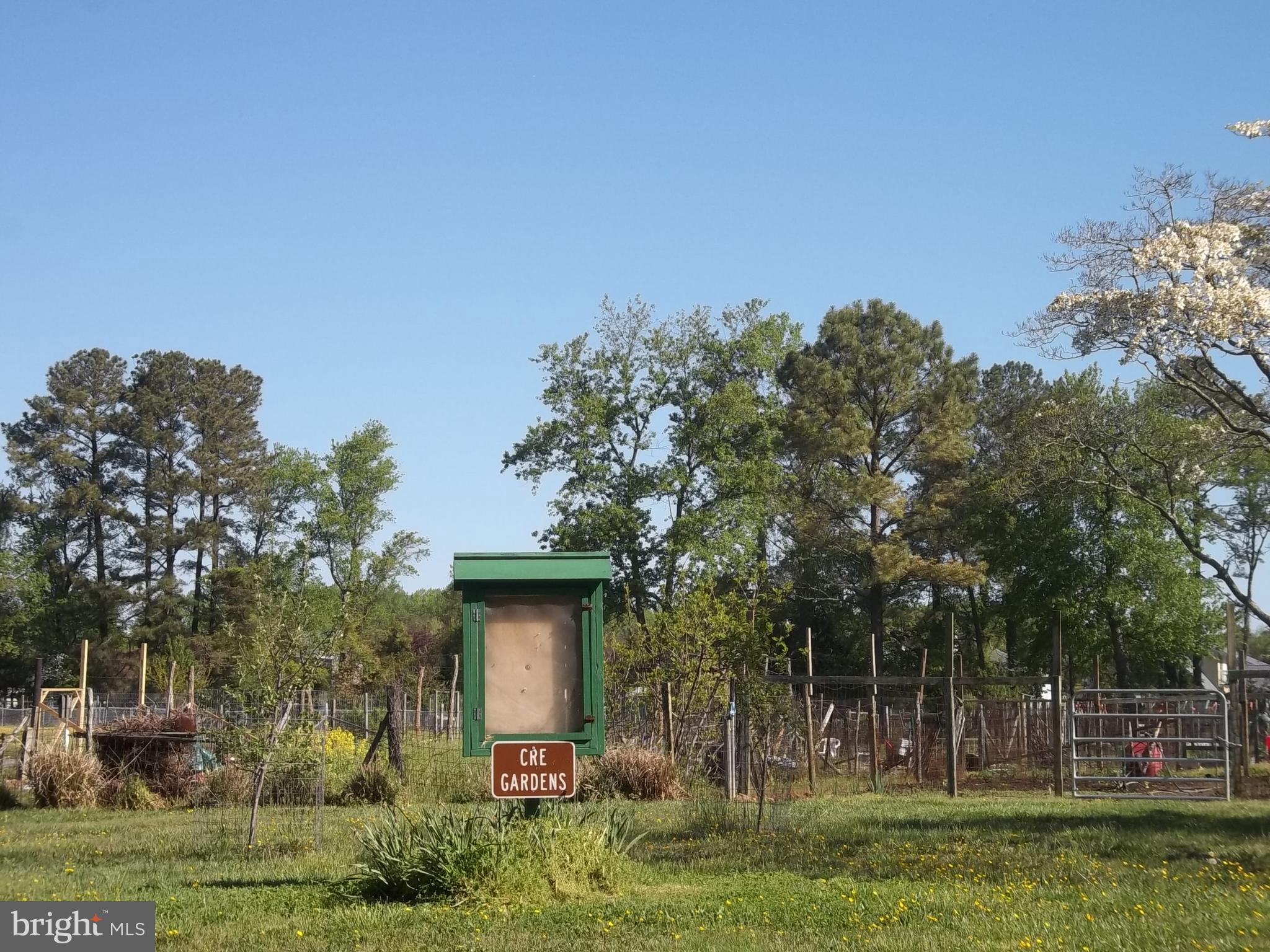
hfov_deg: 30.7
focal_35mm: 63
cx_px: 635
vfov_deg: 23.3
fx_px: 2311
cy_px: 476
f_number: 5.6
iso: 80
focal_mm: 11.2
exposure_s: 1/320
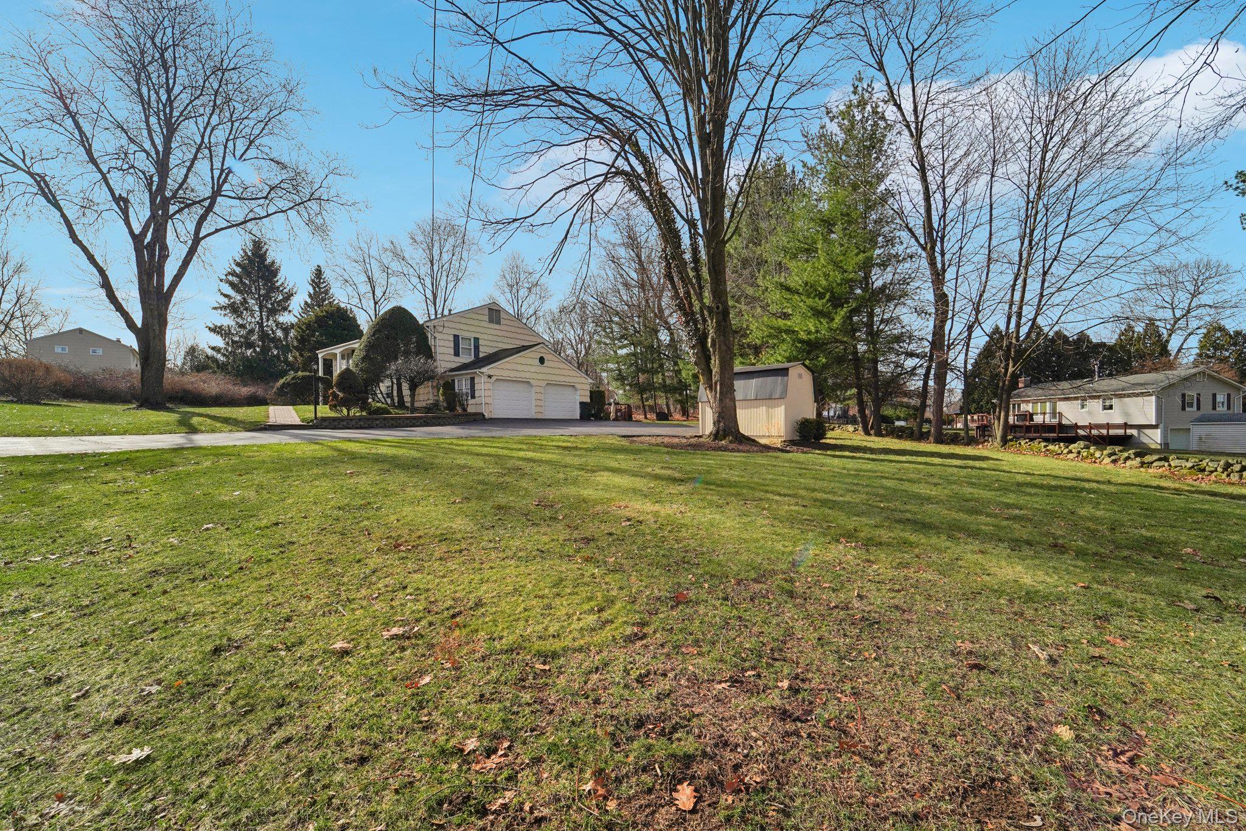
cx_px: 623
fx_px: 484
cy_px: 416
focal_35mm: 14
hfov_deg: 104.3
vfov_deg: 81.2
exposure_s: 1/1250
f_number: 8
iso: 400
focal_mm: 14
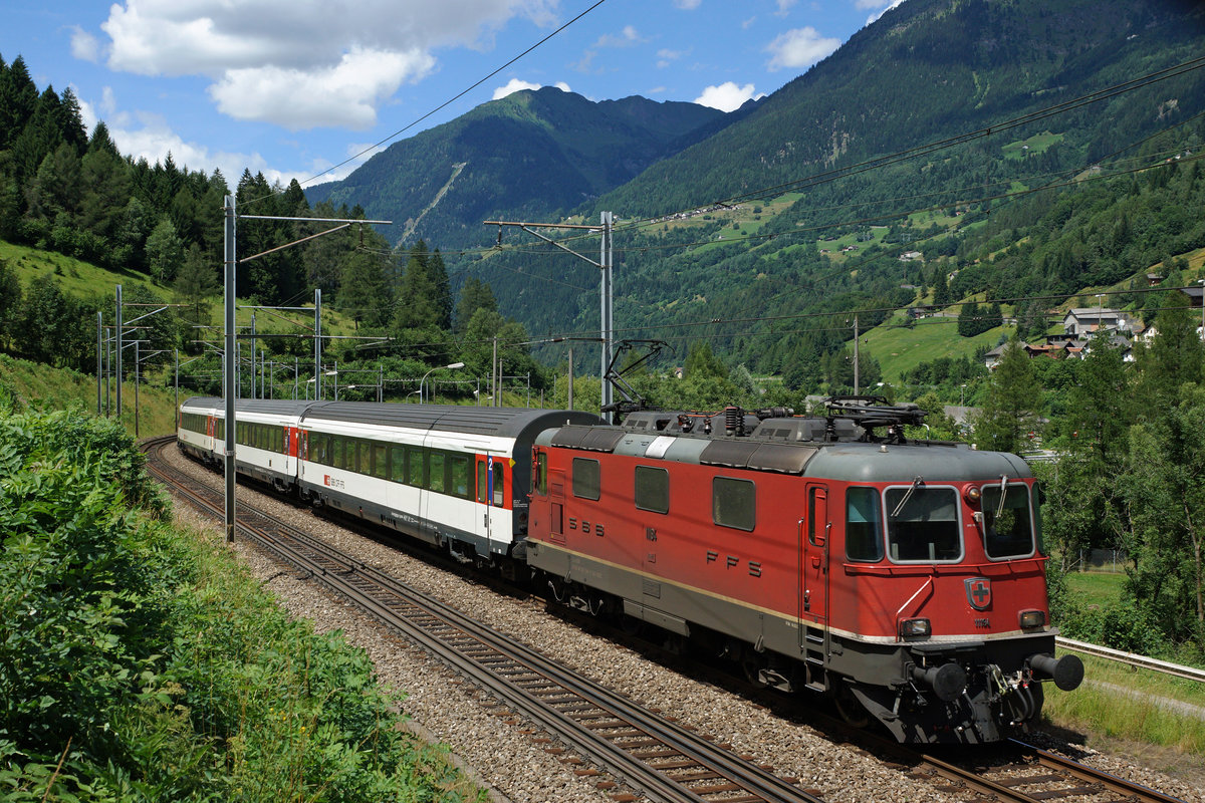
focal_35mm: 42
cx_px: 602
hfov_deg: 46.4
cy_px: 402
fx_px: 1406
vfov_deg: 31.9
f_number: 6.3
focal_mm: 28
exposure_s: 1/1000
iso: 320
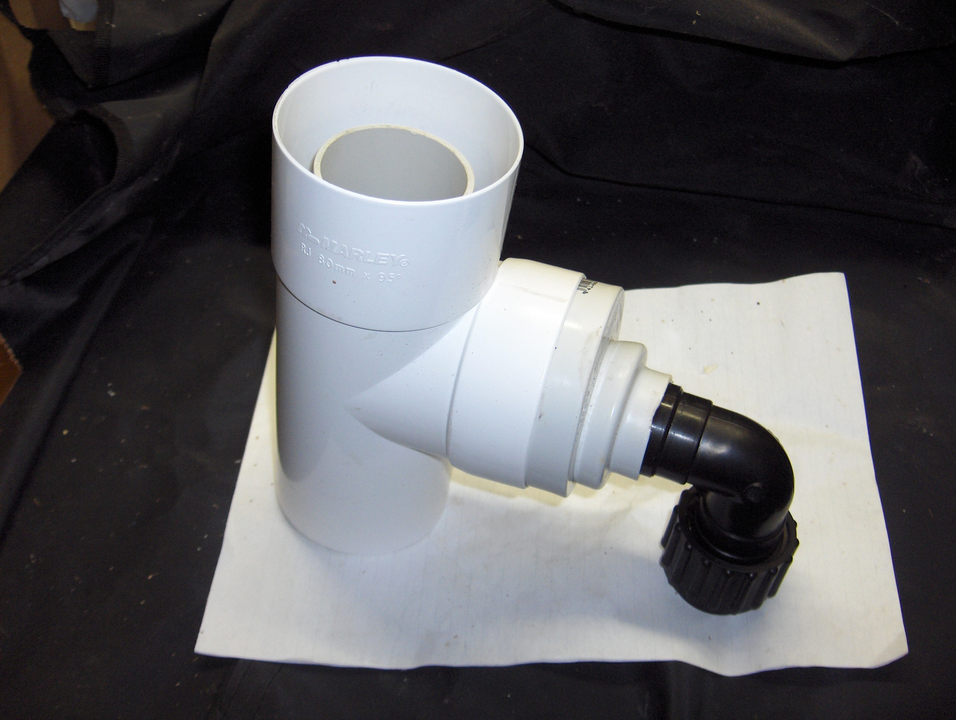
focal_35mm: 39
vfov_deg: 36.9
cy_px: 360
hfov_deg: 47.8
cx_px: 478
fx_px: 1079
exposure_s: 1/60
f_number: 2.8
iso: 100
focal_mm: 8
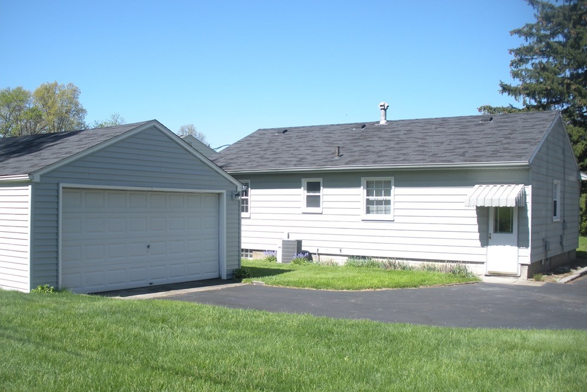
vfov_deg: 35.1
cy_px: 210
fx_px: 620
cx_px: 292
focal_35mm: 38
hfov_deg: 50.7
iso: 64
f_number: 3.5
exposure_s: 1/634
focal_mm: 6.3
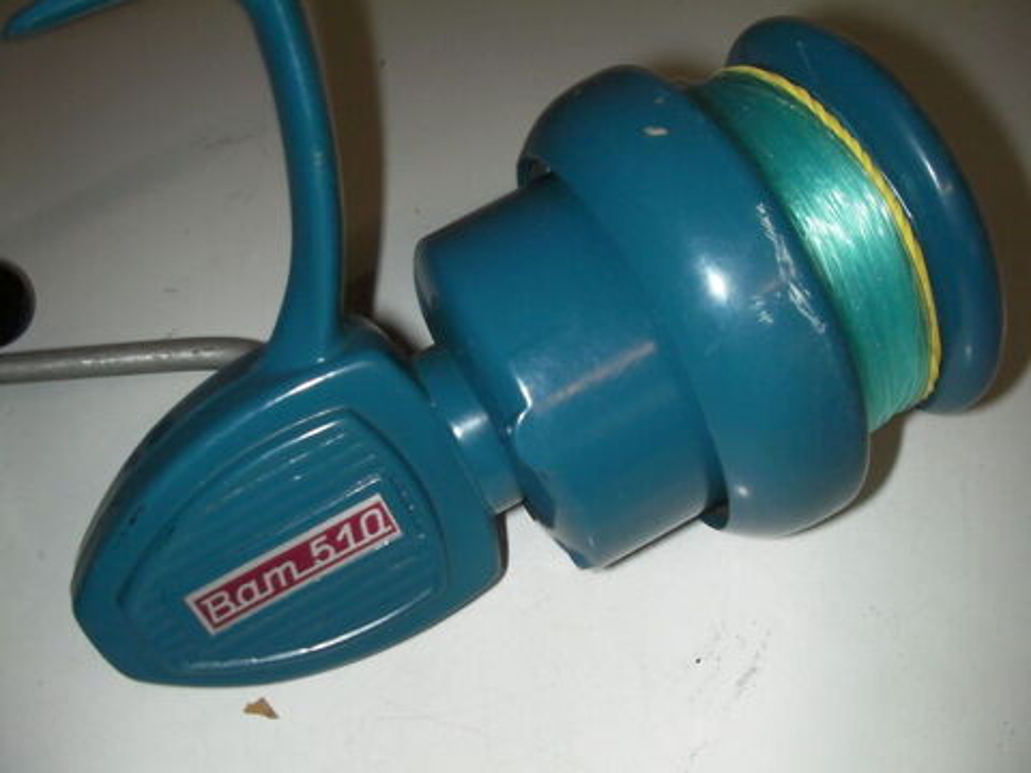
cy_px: 386
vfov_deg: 37.7
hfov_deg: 49.0
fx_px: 1132
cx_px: 516
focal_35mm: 38
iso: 200
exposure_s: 1/30
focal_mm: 6.3
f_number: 5.6
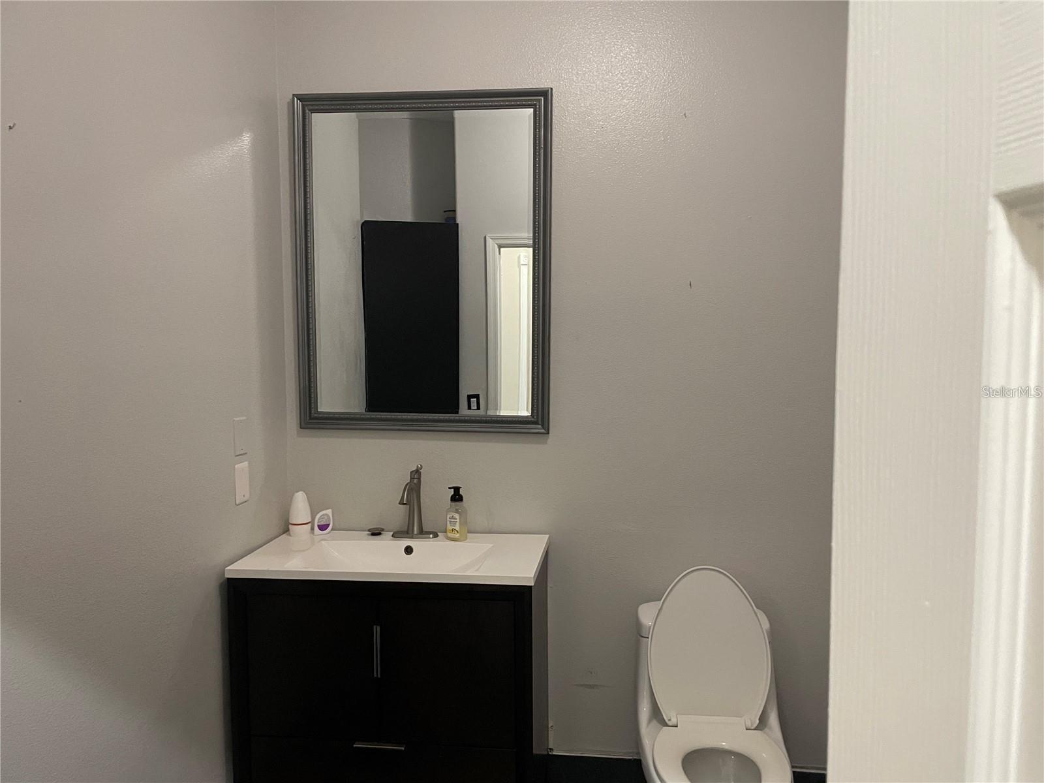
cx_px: 522
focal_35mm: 26
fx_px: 784
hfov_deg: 67.3
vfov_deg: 53.1
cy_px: 392
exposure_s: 1/60
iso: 320
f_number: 1.6
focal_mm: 4.2
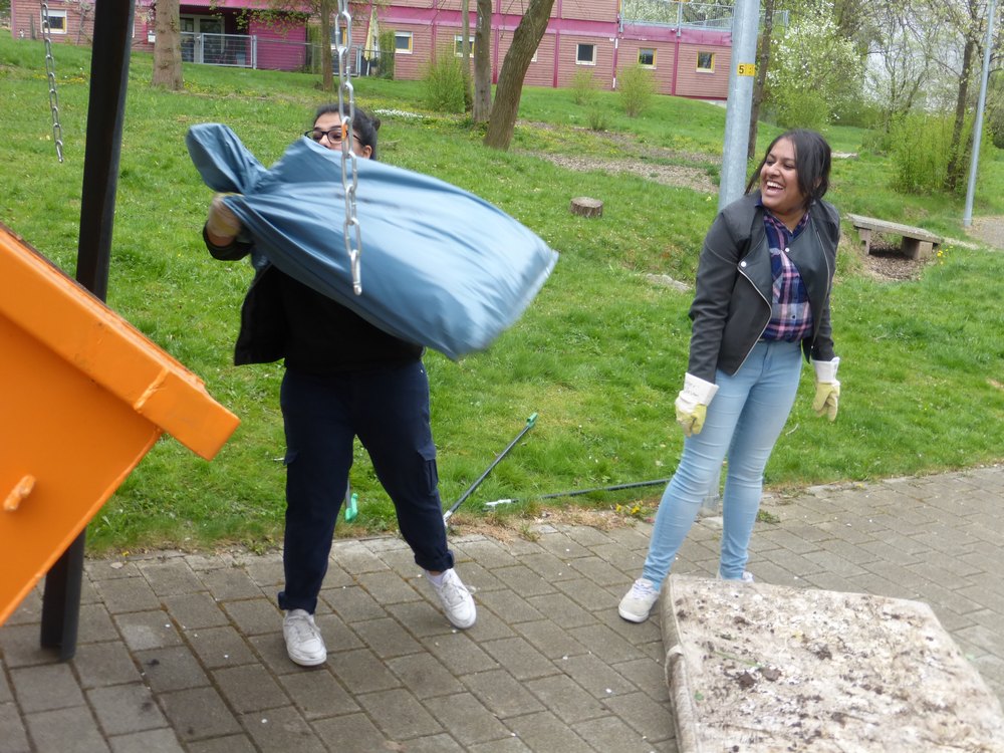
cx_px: 502
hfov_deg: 47.9
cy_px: 376
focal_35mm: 39
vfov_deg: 36.8
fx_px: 1131
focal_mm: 6.9
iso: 100
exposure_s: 1/200
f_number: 3.9
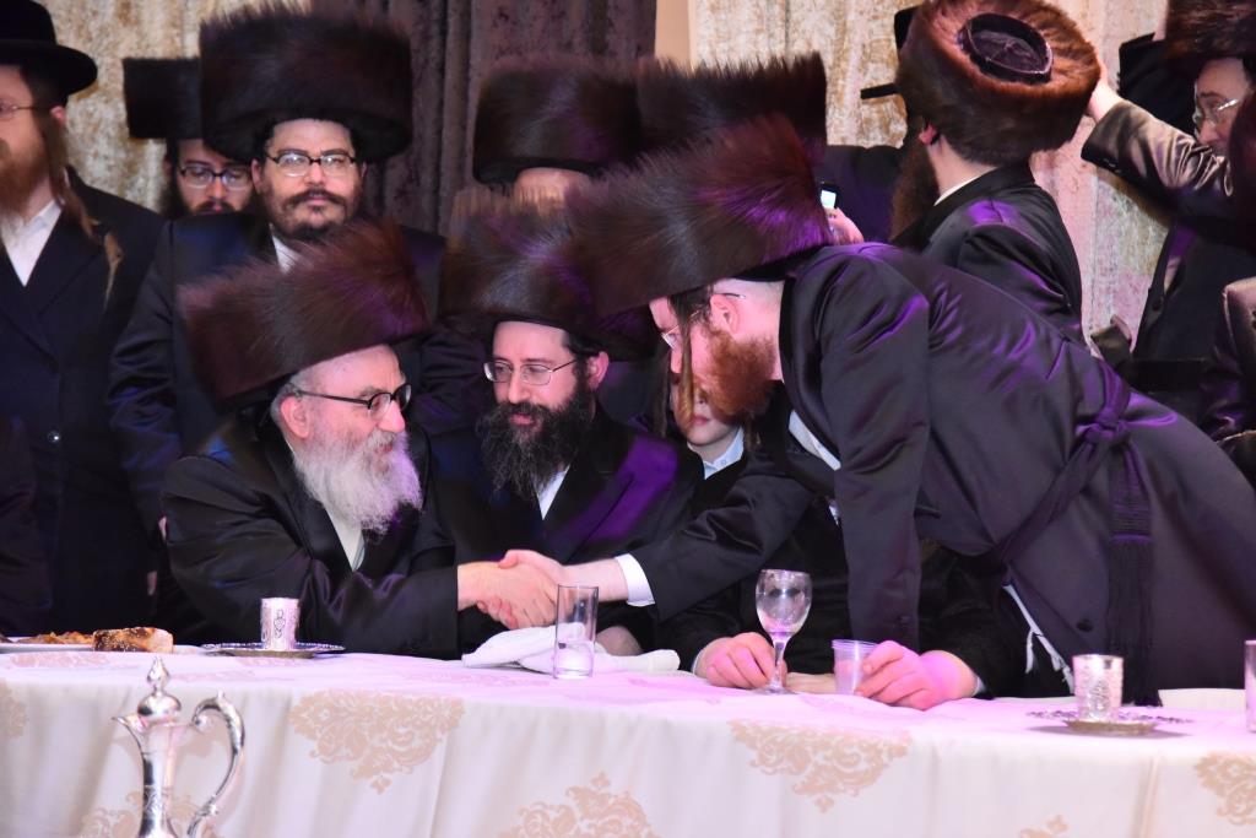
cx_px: 628
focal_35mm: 100
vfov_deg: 13.7
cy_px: 419
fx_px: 3489
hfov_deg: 20.4
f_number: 4
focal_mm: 100
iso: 4000
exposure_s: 1/125
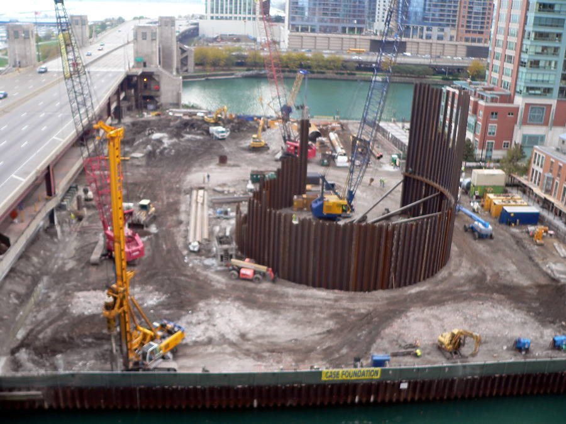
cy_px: 212
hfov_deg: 51.4
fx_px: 589
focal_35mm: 36
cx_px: 283
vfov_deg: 39.7
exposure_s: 1/80
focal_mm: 6
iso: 80
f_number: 2.8
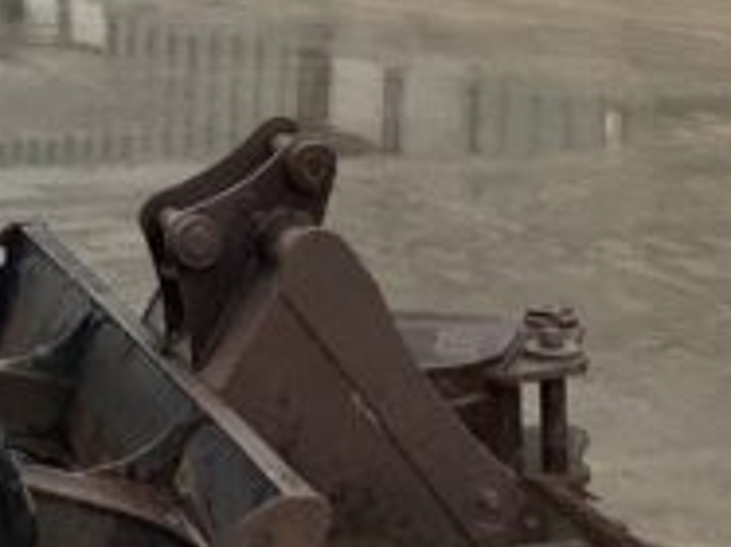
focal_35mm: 159
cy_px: -352
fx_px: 3356
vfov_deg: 9.0
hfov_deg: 12.3
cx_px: -35
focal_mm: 3
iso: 16
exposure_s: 1/340
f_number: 1.8
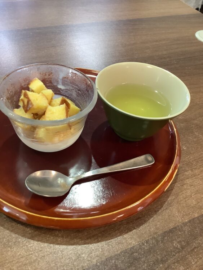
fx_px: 242
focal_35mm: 31
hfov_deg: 45.5
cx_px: 102
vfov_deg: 58.3
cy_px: 135
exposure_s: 1/60
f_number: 2.4
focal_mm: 3.3
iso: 250
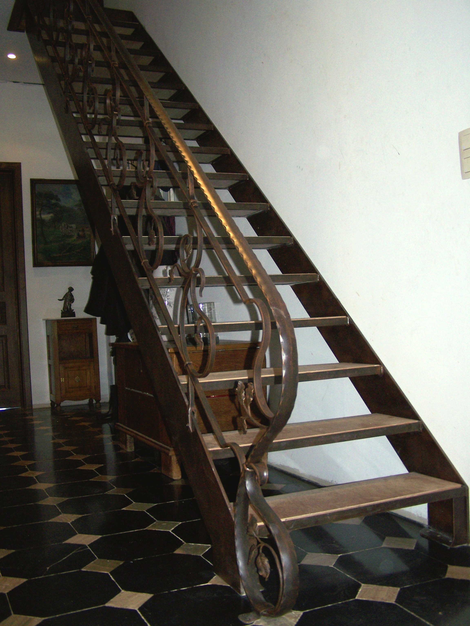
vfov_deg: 49.0
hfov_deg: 37.7
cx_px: 235
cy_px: 313
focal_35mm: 38
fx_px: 688
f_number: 2.8
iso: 80
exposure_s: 1/60
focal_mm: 6.3
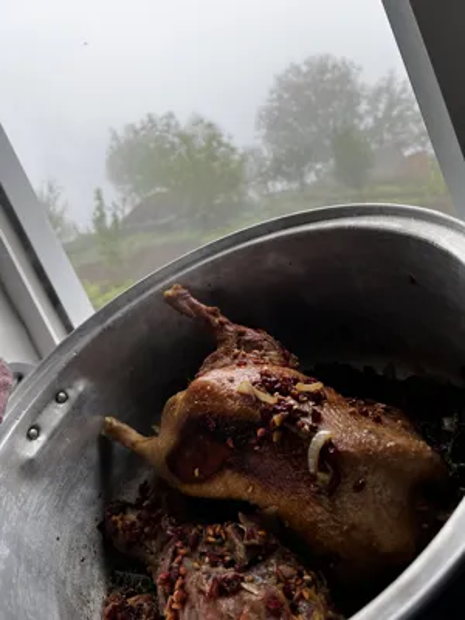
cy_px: 310
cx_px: 232
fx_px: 466
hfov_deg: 53.1
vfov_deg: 67.3
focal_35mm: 26
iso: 50
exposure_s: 1/667
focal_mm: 5.7
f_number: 1.5
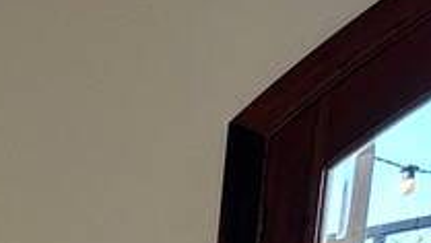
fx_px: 1201
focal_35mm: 105
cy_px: 826
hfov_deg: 16.7
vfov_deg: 8.6
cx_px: -359
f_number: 2.2
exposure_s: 1/120
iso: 50
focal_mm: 2.22
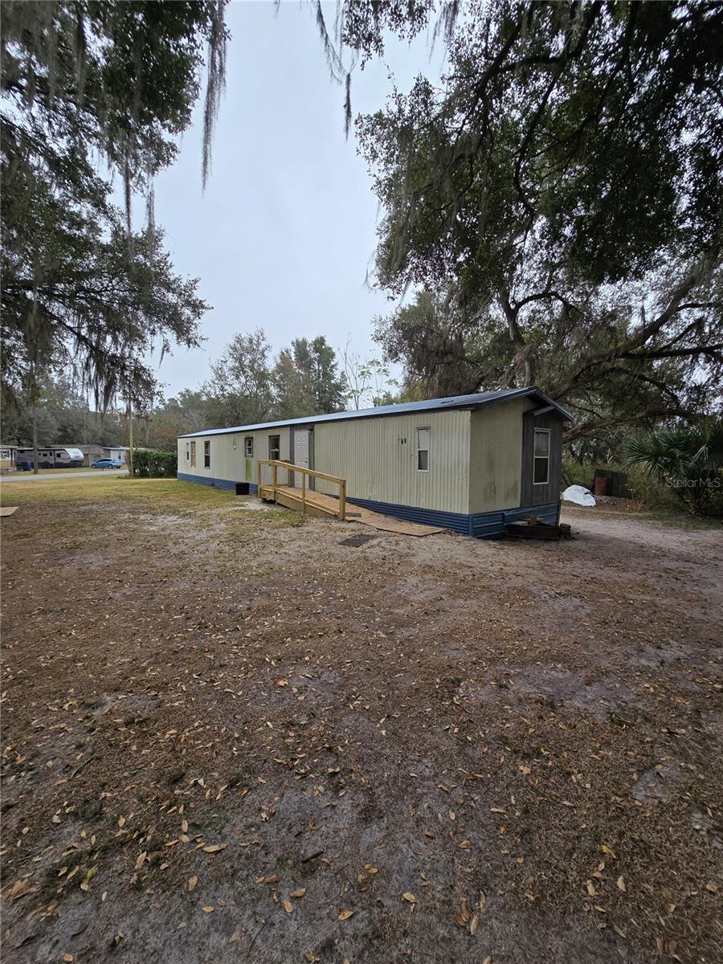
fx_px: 362
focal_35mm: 13
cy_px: 482
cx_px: 362
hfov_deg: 89.9
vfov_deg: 106.2
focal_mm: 2.2
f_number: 2.2
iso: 50
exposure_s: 1/557
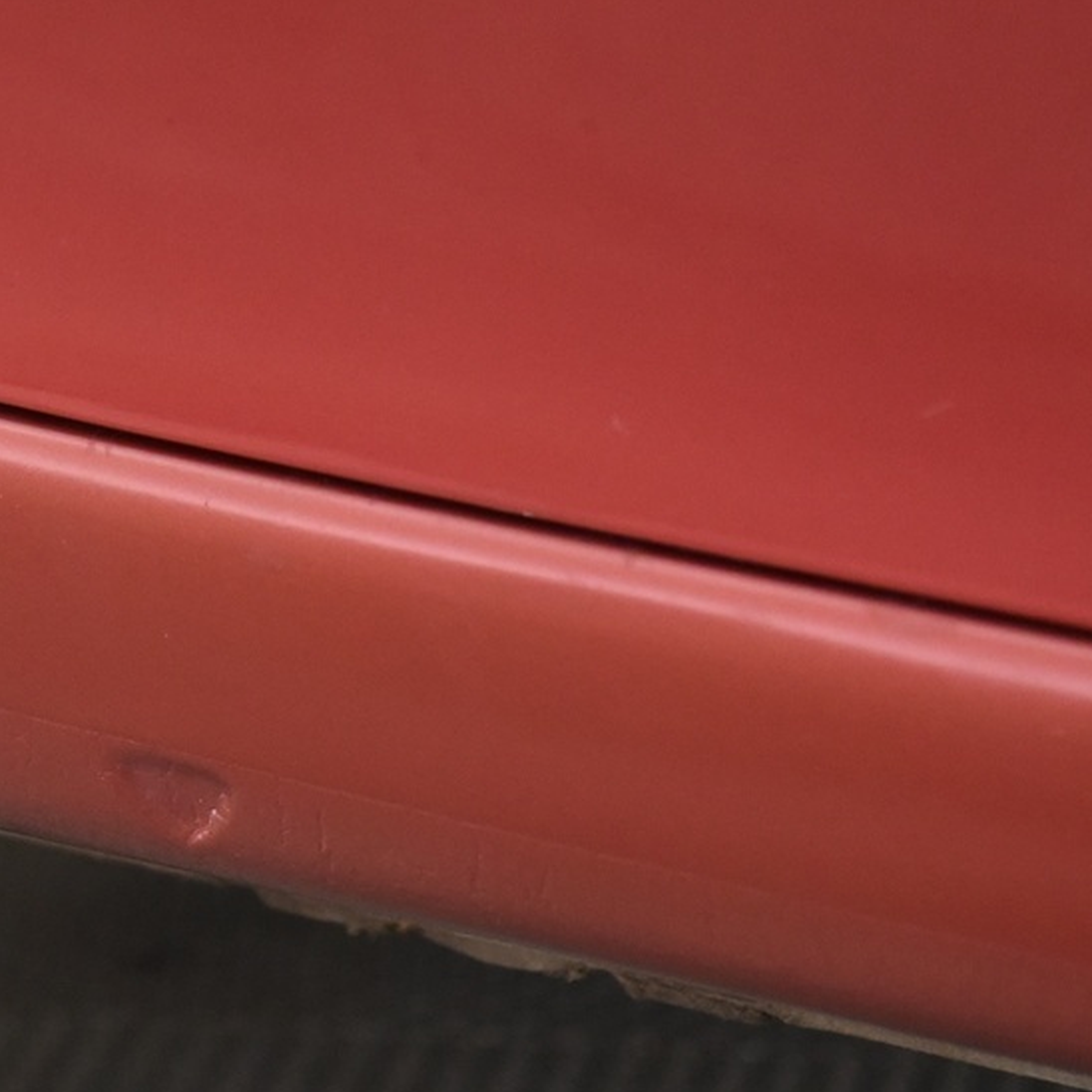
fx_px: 7352
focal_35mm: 206
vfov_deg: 8.5
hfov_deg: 8.5
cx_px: 169
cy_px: 682
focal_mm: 82
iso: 4000
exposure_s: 1/80
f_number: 4
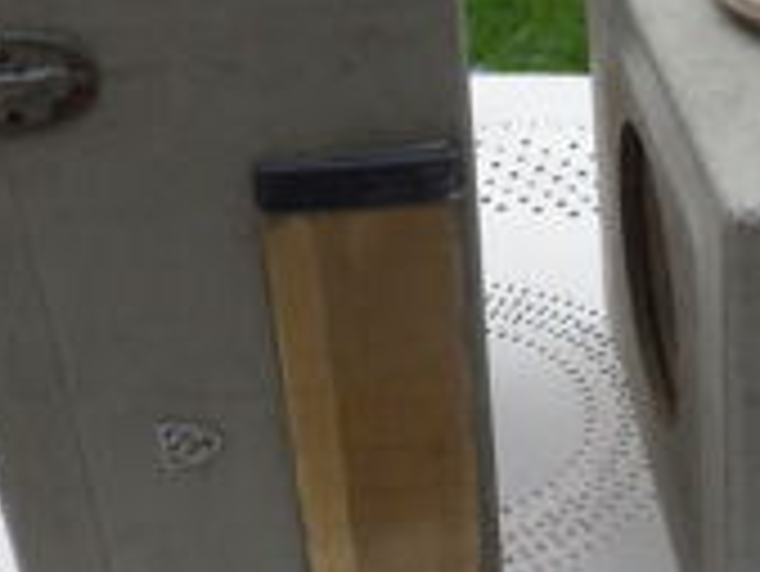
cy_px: 360
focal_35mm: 71
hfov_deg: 27.3
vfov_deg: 20.7
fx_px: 1560
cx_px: 477
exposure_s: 1/320
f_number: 3.5
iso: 80
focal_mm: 4.5
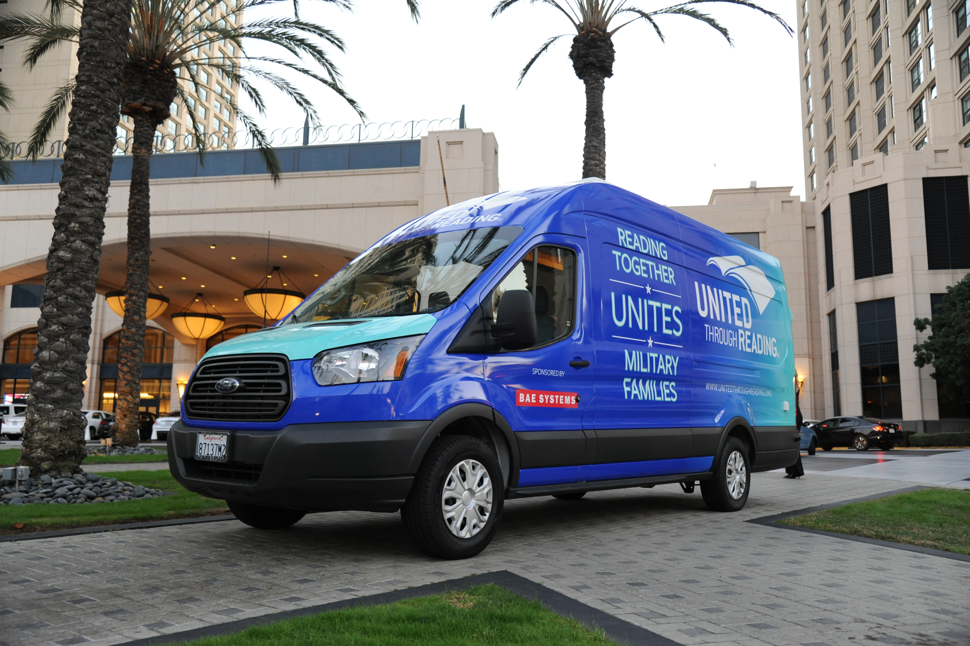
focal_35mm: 31
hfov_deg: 60.3
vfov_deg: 42.3
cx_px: 485
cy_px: 323
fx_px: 835
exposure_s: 1/80
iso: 2000
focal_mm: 31
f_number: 4.5
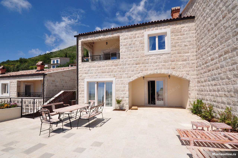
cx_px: 119
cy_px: 79
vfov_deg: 77.2
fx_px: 99
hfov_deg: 100.5
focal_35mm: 15
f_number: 11
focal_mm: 10
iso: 200
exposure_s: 1/400
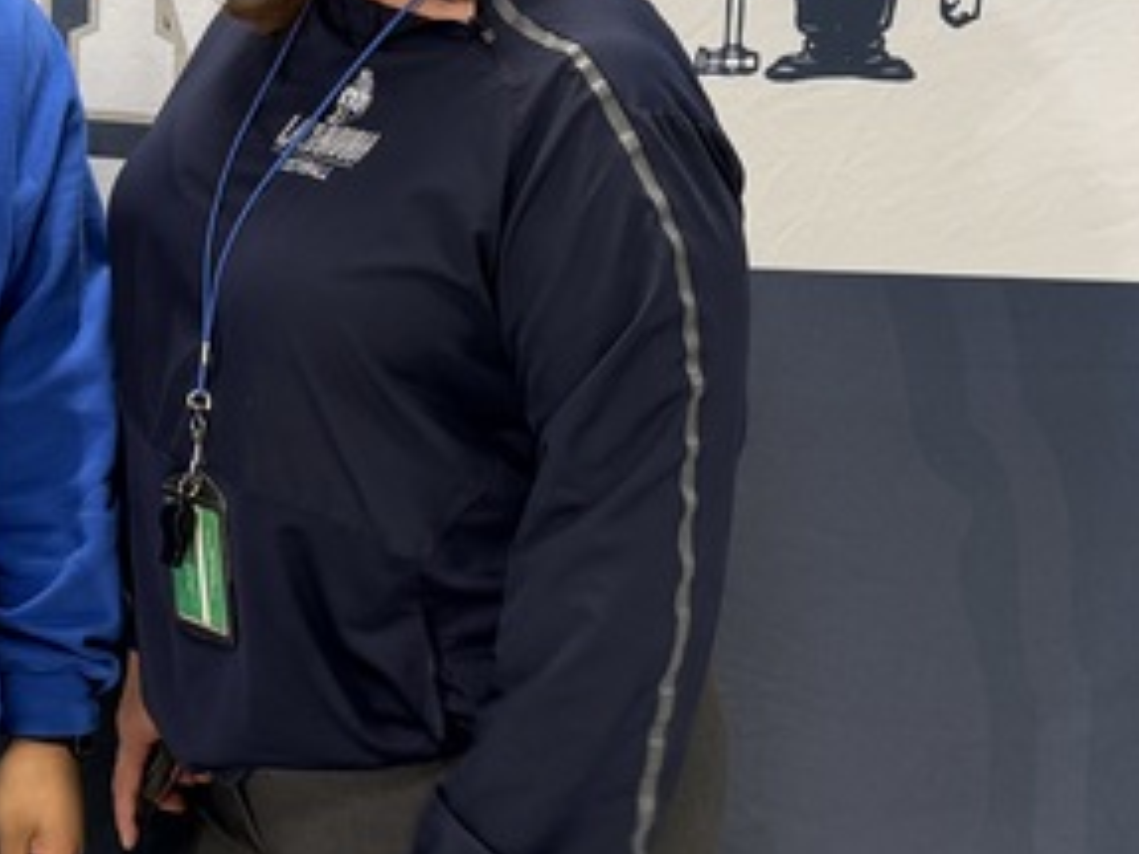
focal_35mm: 67
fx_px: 2204
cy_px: 115
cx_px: 83
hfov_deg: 27.8
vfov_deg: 21.5
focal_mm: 6.76
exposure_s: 1/60
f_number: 1.78
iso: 160
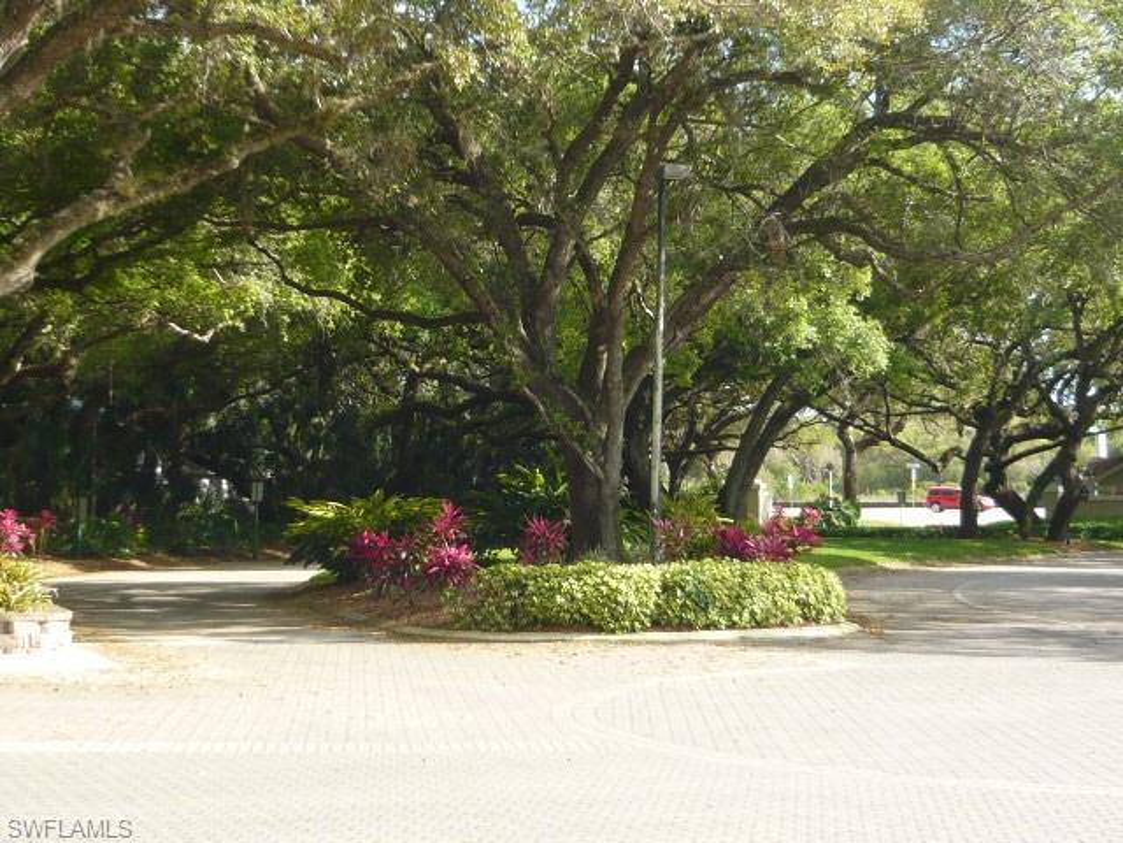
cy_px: 422
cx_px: 562
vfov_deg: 23.3
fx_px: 2044
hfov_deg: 30.7
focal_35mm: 63
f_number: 3.3
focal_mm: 6.6
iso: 100
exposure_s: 1/320
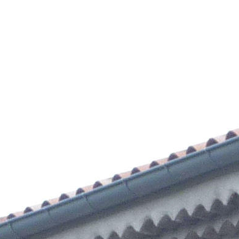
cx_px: 383
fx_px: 5031
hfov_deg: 2.7
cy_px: 700
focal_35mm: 644
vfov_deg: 2.7
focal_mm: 12.8
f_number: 4.2
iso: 125
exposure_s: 1/40
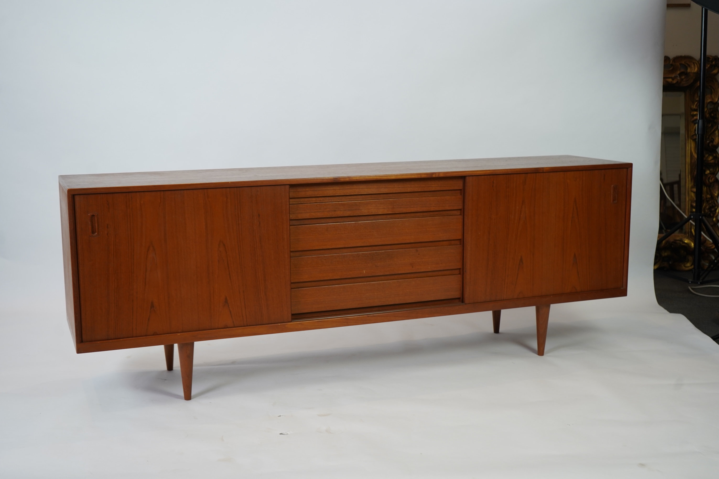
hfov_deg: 44.5
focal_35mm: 44
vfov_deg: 30.5
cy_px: 240
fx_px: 879
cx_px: 360
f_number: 4.5
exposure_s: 1/100
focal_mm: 44
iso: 500
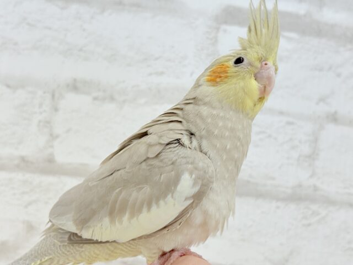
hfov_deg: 36.8
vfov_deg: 28.0
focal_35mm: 52
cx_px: 176
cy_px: 132
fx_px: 530
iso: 80
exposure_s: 1/100
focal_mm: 5.96
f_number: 1.6
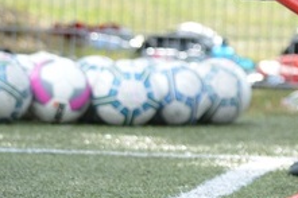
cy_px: 133
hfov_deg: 4.5
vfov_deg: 3.0
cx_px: 424
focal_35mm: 454
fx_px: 3759
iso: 800
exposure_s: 1/800
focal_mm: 105
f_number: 4.8
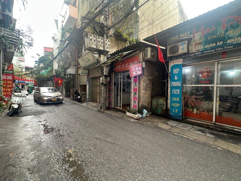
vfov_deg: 85.7
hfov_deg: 102.1
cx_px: 120
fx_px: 97
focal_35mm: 14
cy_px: 90
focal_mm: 2.22
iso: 100
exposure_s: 1/84
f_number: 2.2
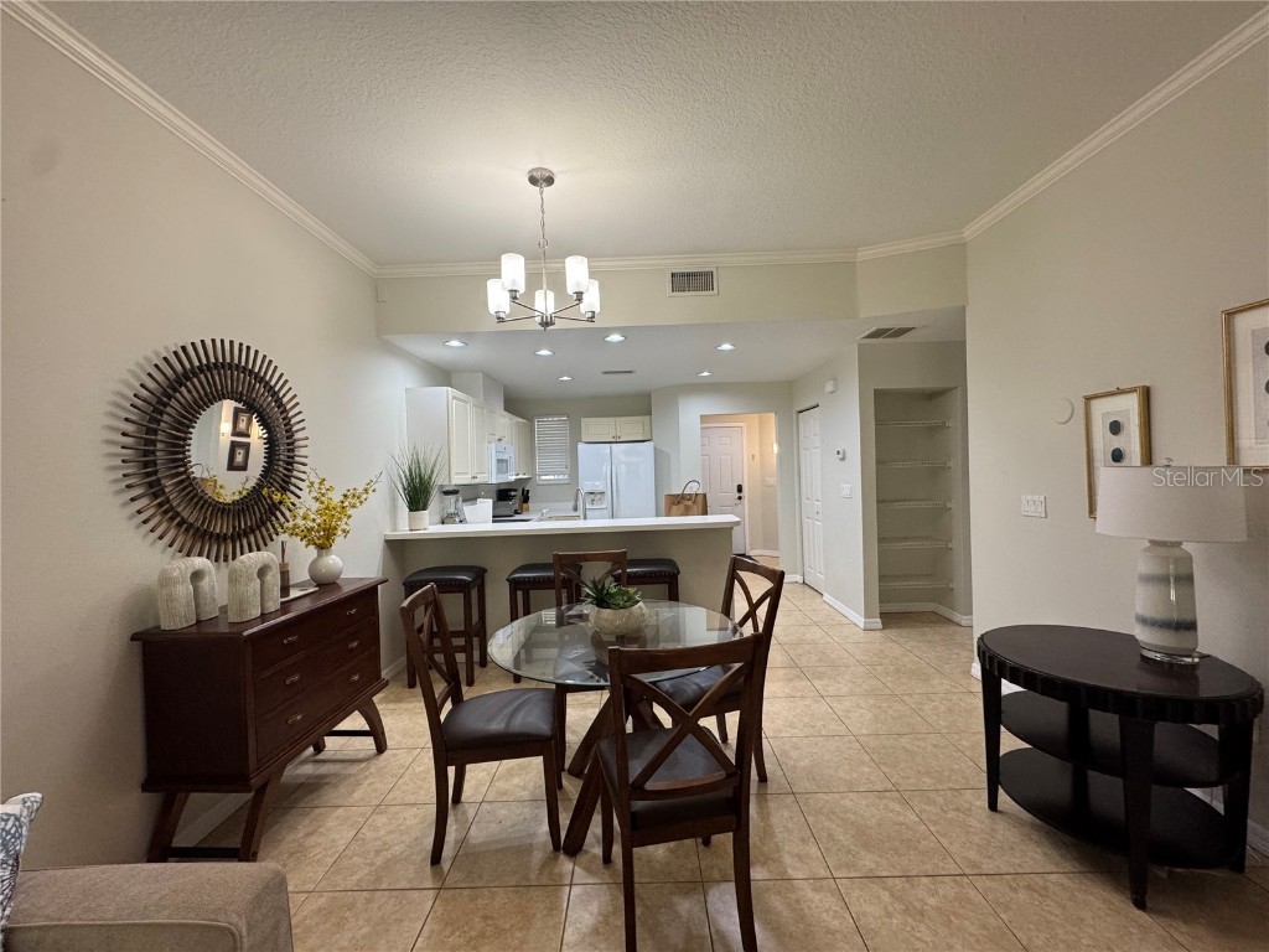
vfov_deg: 85.7
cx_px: 634
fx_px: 513
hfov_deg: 102.1
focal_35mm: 14
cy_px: 476
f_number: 2.2
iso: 200
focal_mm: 2.22
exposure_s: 1/120
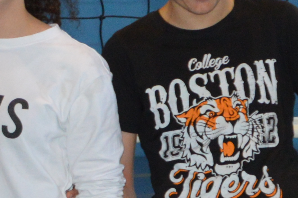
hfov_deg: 5.5
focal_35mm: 370
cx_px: -293
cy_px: 190
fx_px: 3059
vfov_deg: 3.7
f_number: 4.5
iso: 800
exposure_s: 1/60
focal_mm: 38
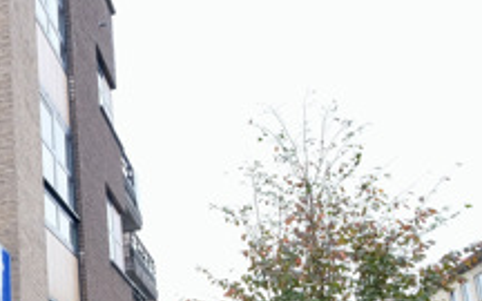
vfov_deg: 24.5
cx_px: -205
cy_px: 281
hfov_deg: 28.7
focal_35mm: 51
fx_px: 670
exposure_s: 1/110
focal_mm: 10
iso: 320
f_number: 5
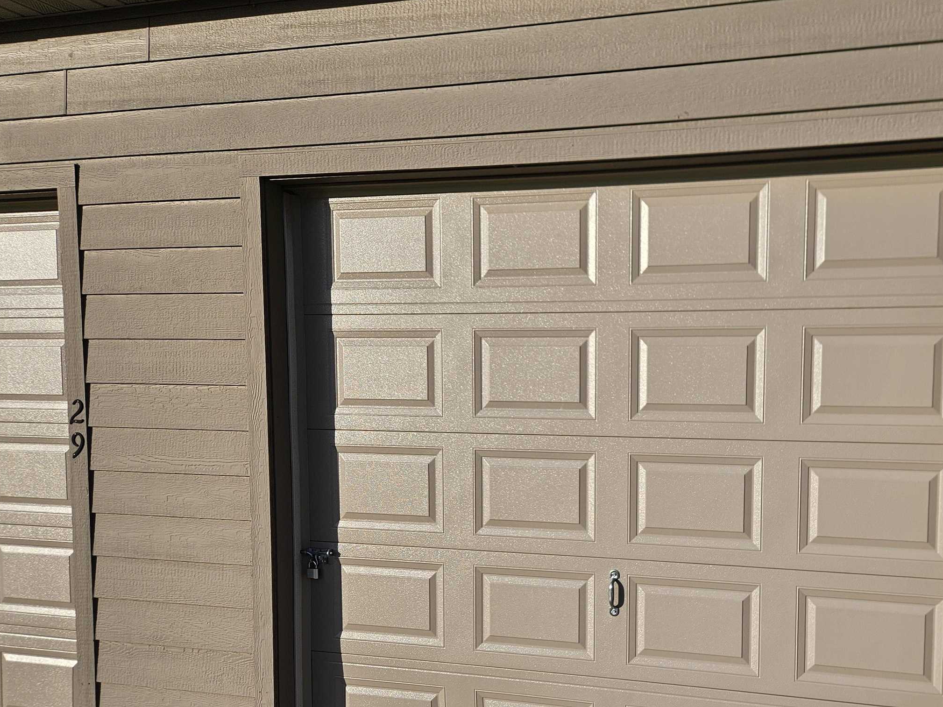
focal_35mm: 35
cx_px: 673
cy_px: 468
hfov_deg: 51.0
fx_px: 953
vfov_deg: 40.2
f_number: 1.8
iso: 25
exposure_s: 1/2163
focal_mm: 5.4
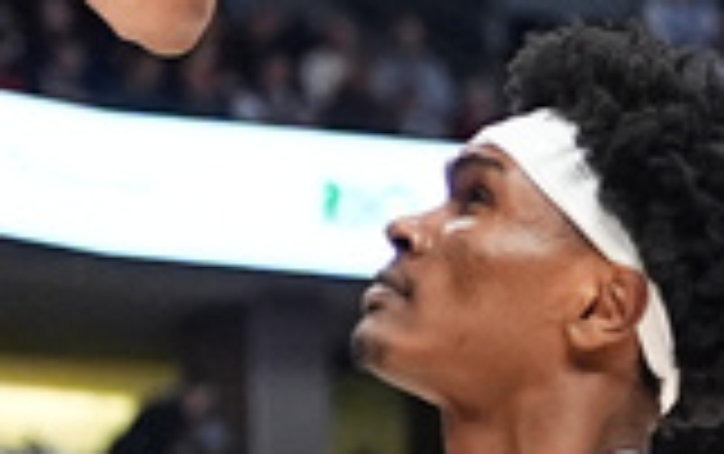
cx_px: -553
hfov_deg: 4.6
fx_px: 8948
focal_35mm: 453
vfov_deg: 2.9
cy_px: 56
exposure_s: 1/1600
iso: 2500
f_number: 2
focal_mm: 47
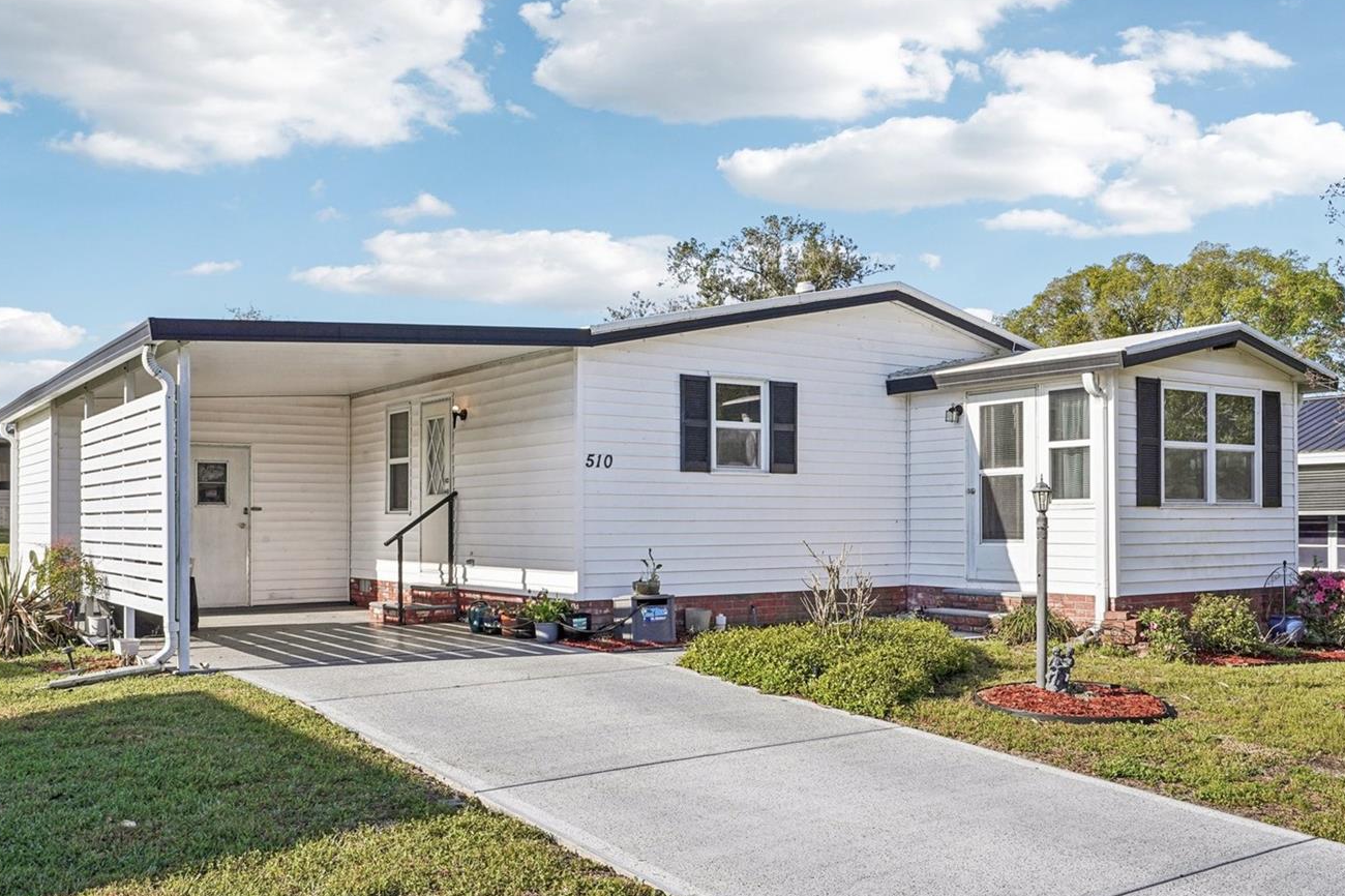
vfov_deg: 41.0
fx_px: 1195
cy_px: 495
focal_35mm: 32
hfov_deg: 58.7
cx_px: 663
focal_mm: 26
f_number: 18
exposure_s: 1/60
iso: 100
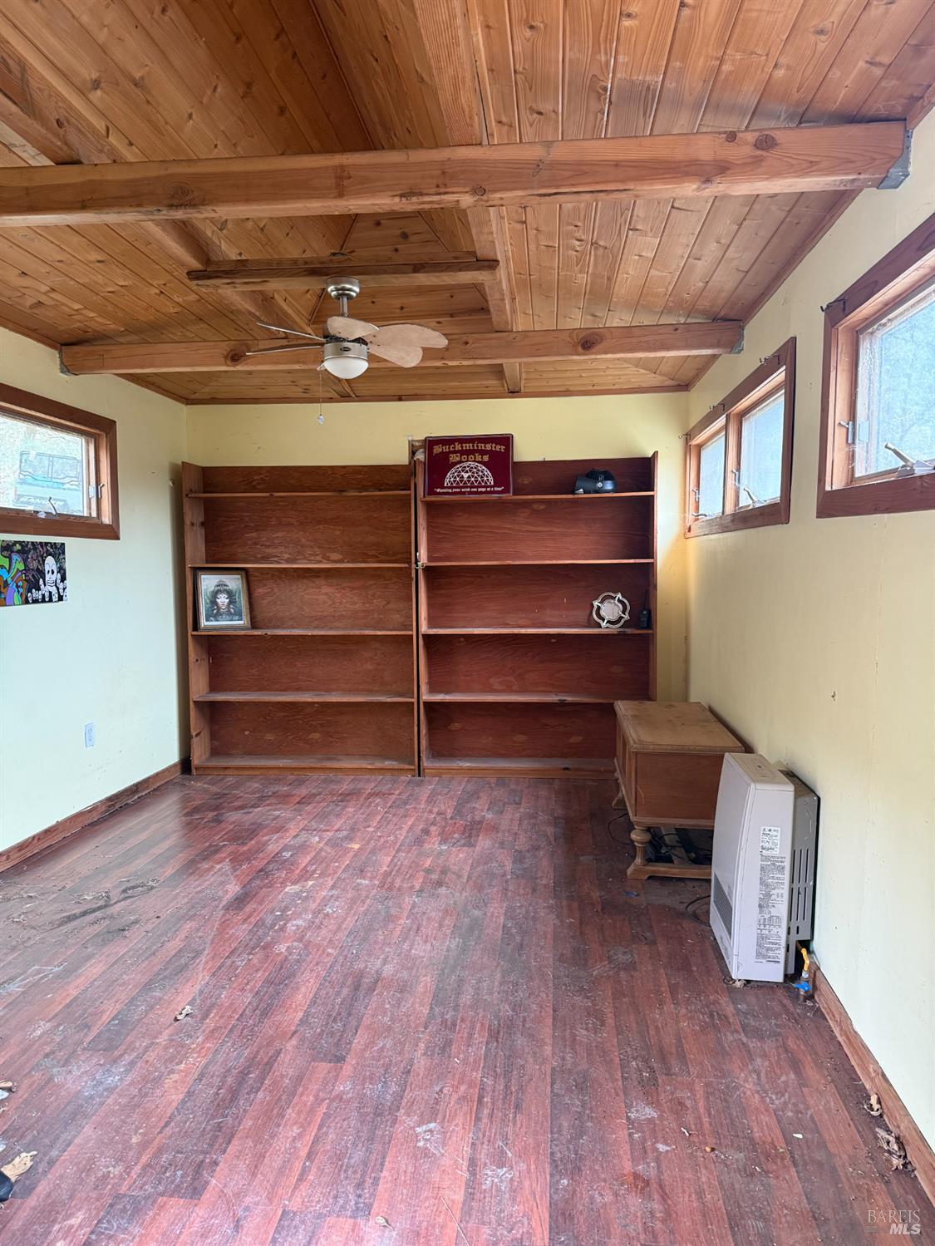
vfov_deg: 71.6
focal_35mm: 24
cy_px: 623
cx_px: 468
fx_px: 864
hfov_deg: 56.8
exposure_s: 1/60
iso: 250
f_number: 1.78
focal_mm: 6.76
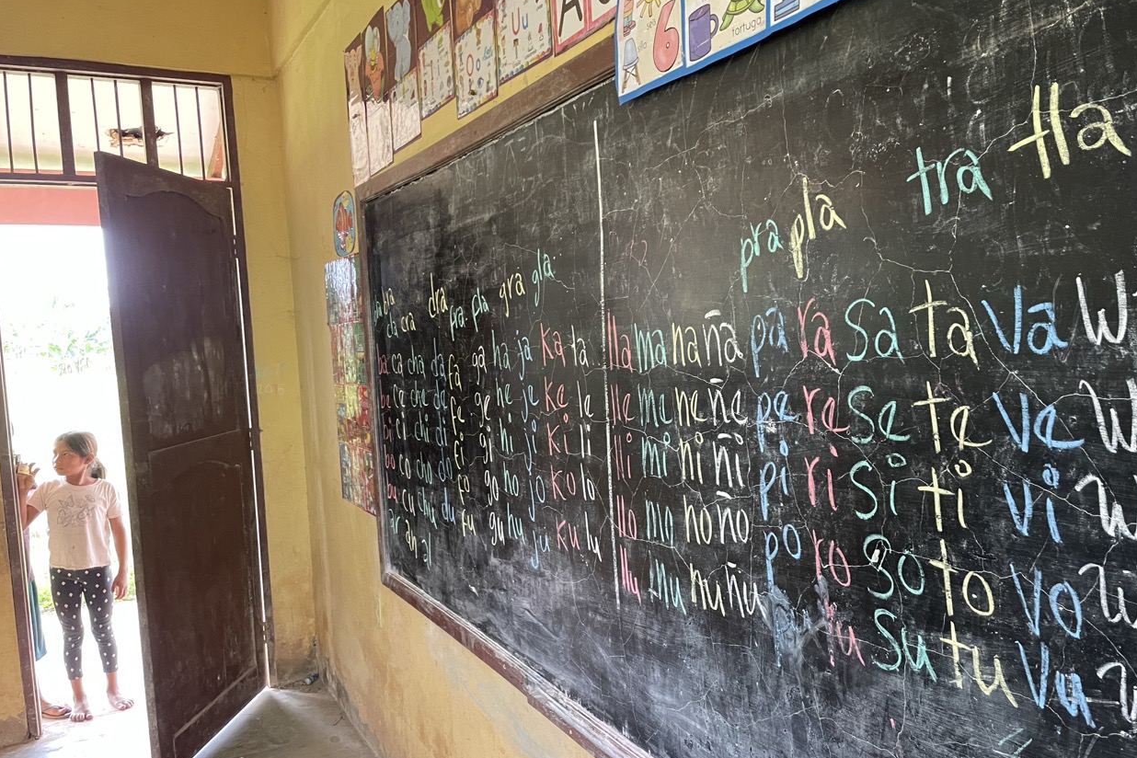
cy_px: 404
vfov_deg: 46.4
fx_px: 884
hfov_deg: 65.5
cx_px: 572
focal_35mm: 28
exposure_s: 1/60
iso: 500
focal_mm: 4.2
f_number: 1.6
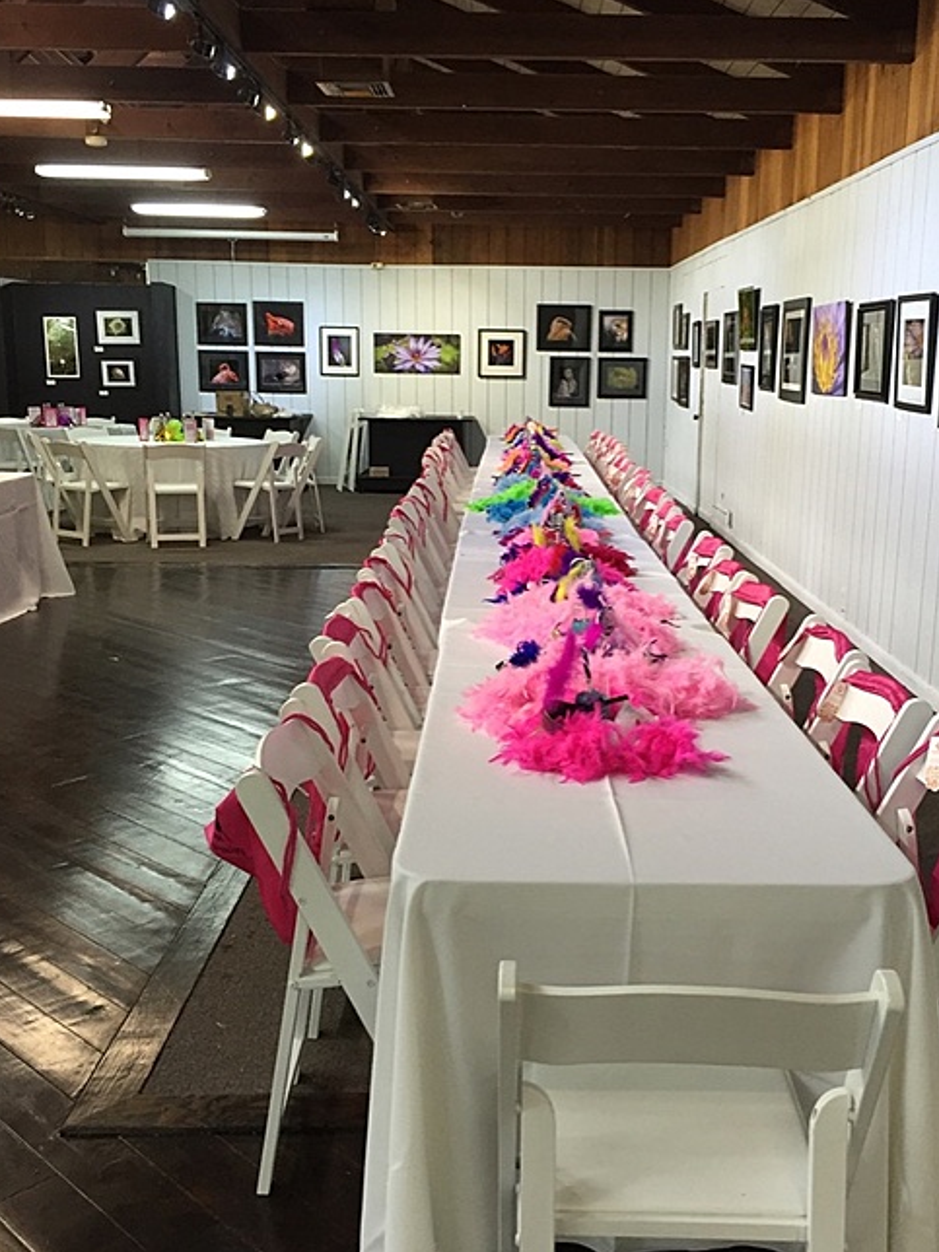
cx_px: 527
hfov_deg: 39.6
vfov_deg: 51.4
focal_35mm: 36
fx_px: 1302
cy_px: 634
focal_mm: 4.15
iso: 100
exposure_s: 1/30
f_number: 2.2
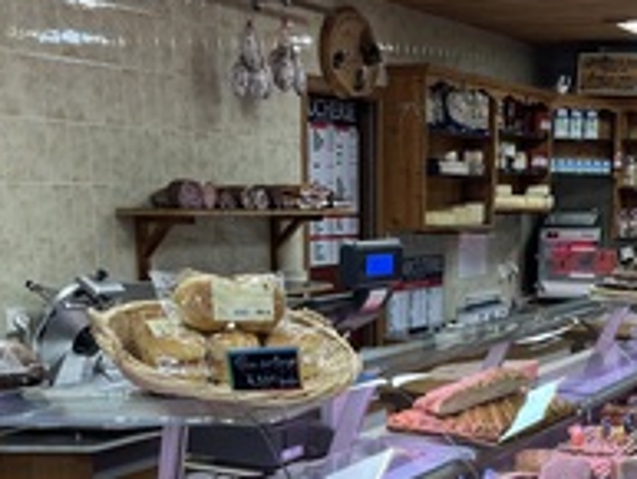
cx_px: 403
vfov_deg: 23.1
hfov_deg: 32.0
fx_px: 1105
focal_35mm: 60
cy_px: 517
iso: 100
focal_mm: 5.1
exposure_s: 1/100
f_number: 1.6
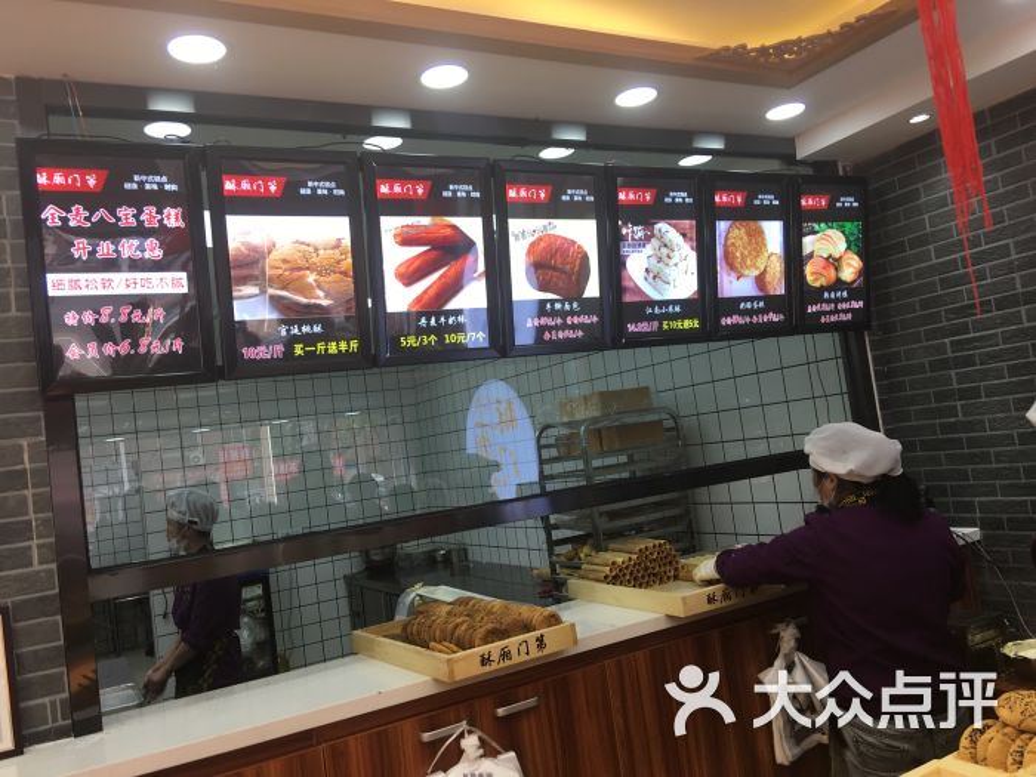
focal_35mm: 29
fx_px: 868
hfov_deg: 61.7
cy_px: 388
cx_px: 518
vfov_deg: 48.2
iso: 25
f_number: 2.2
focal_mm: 4.15
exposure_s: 1/50
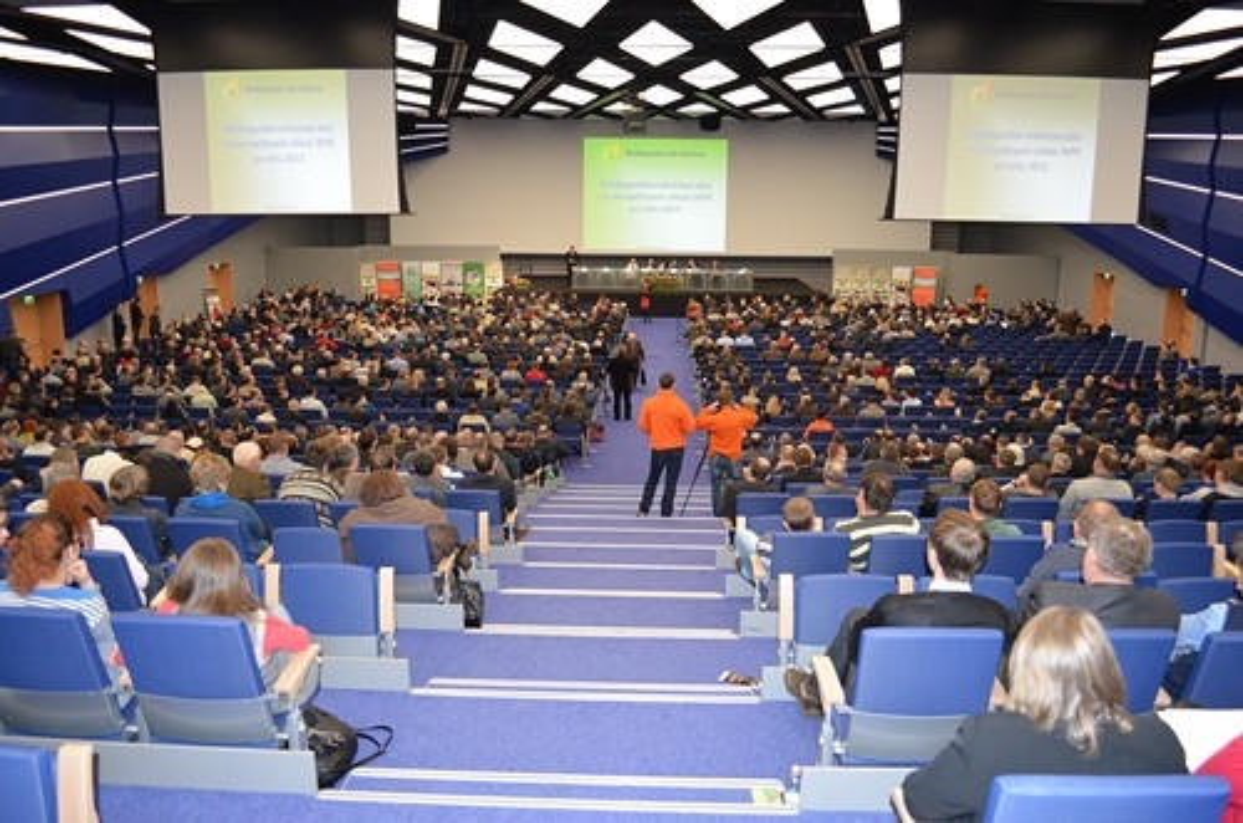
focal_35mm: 27
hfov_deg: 67.5
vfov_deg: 47.7
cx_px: 622
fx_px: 930
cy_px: 412
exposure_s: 1/60
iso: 1600
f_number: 3.5
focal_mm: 18
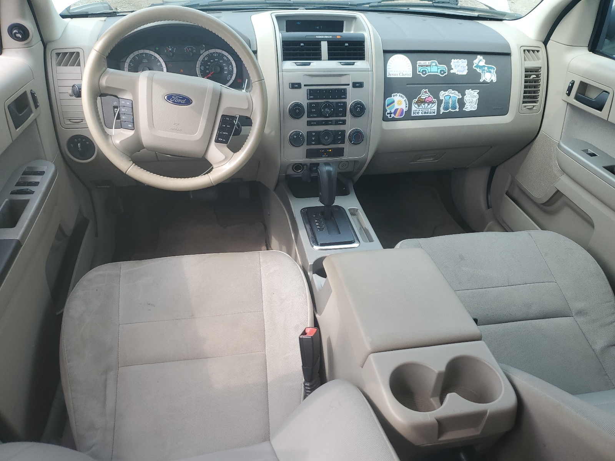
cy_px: 230
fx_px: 462
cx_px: 308
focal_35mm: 26
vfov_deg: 53.1
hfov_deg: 67.3
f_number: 1.5
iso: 50
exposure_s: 1/476
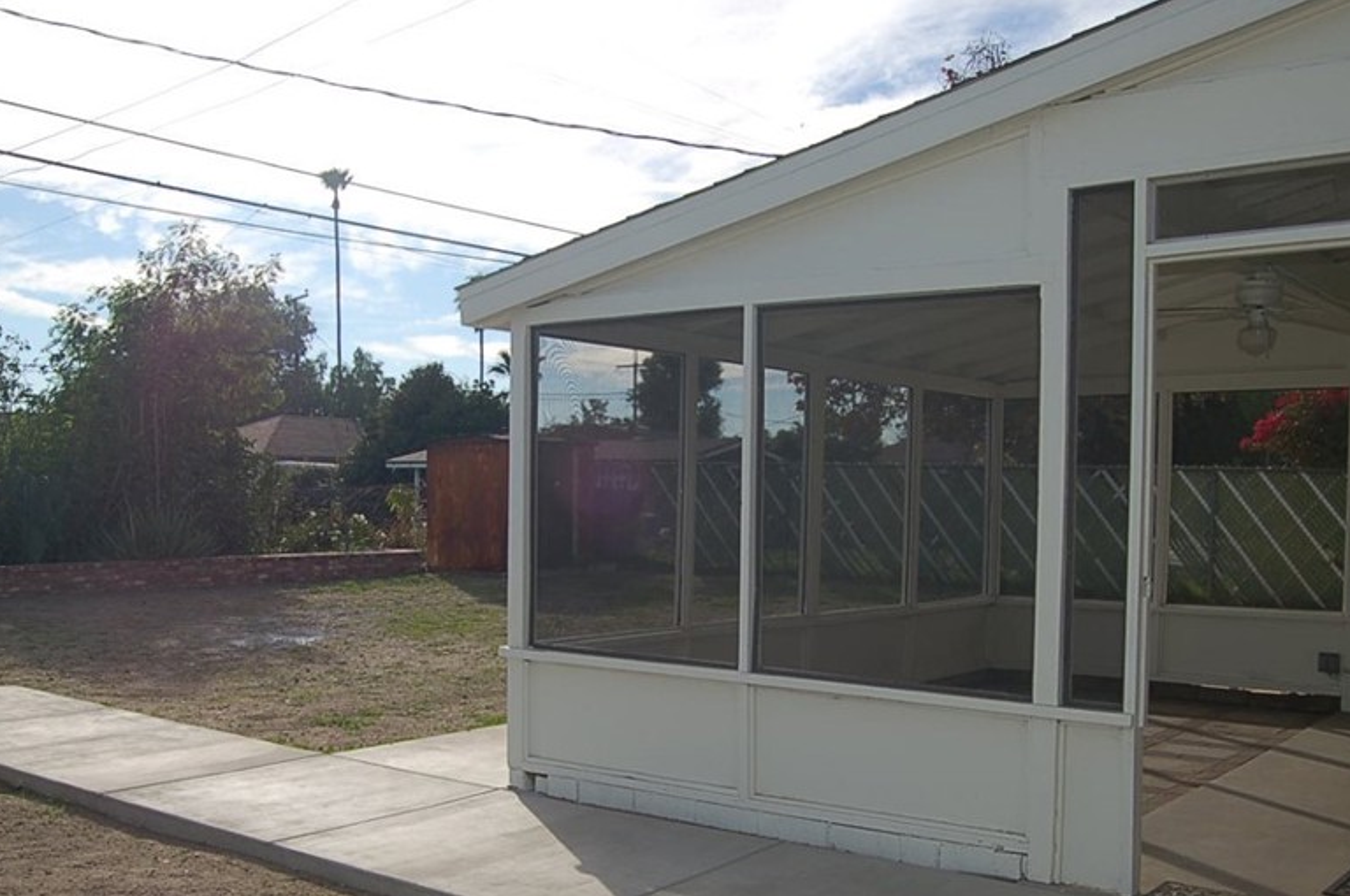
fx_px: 1348
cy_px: 539
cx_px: 666
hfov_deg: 53.2
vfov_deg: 36.6
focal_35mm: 36
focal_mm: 18
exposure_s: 1/500
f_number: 7.1
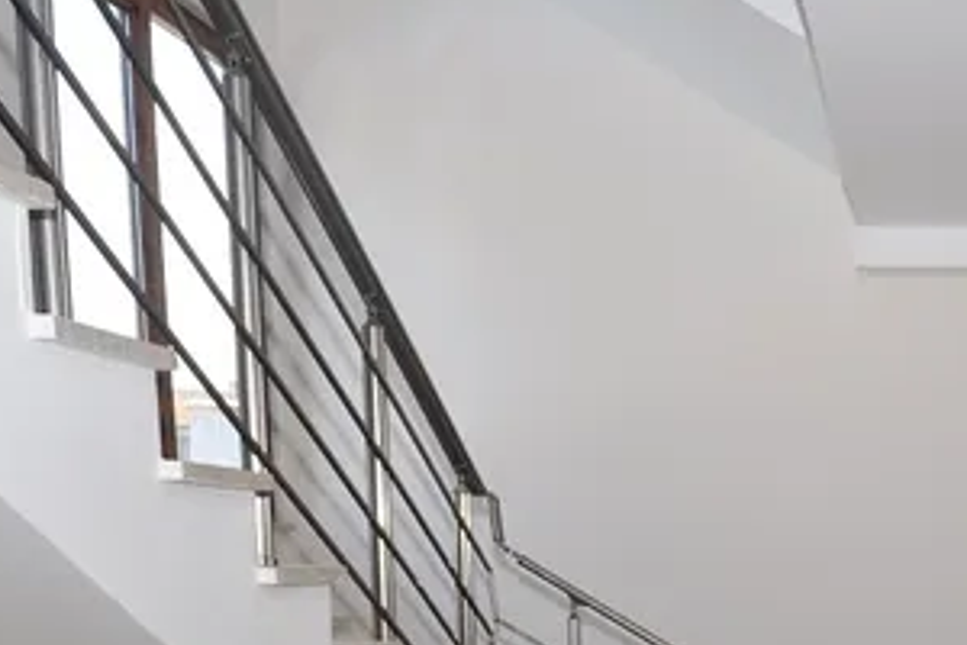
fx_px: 1370
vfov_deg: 23.0
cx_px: 754
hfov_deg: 37.7
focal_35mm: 51
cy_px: 880
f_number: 5.6
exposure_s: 1/125
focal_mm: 12
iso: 200
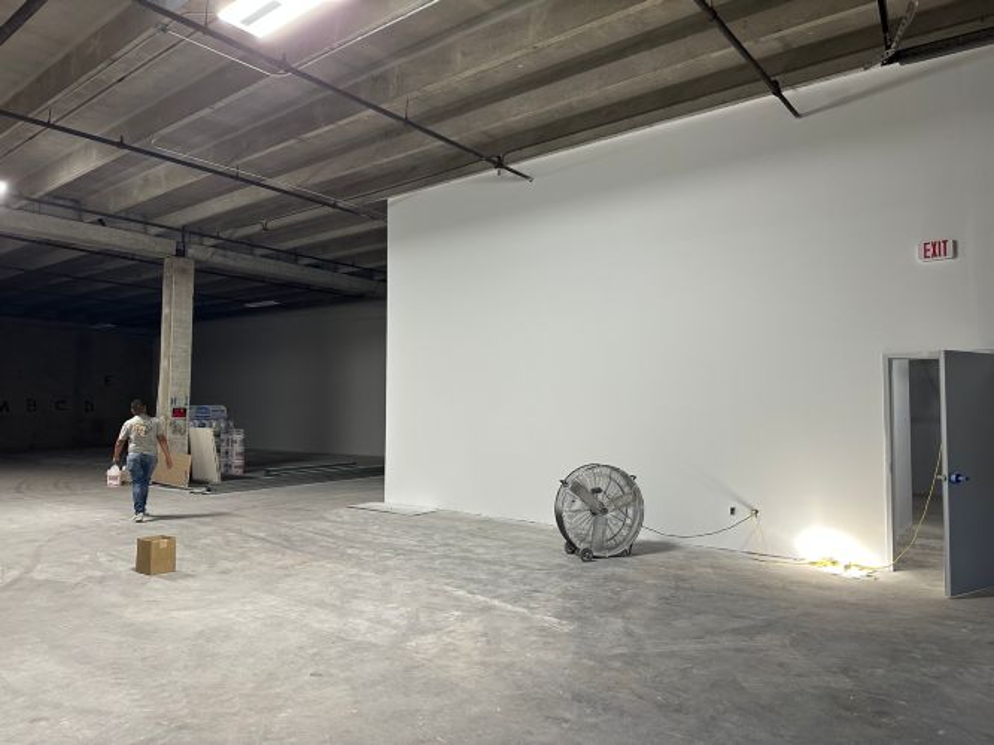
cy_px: 372
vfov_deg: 56.8
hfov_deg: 71.6
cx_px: 497
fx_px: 689
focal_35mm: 24
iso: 200
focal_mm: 6.86
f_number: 1.78
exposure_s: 1/120
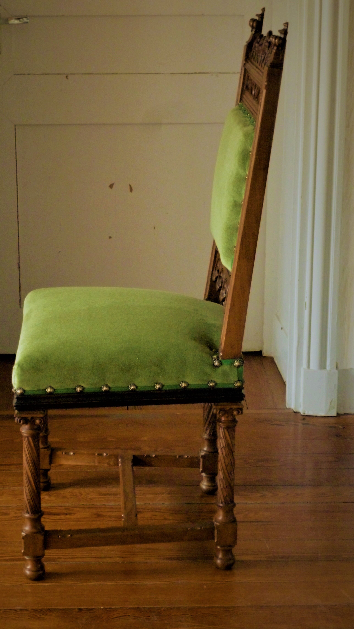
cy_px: 314
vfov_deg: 26.5
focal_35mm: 80
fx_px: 1335
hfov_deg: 15.1
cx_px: 123
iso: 640
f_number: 4.7
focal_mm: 13.2
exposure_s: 1/4
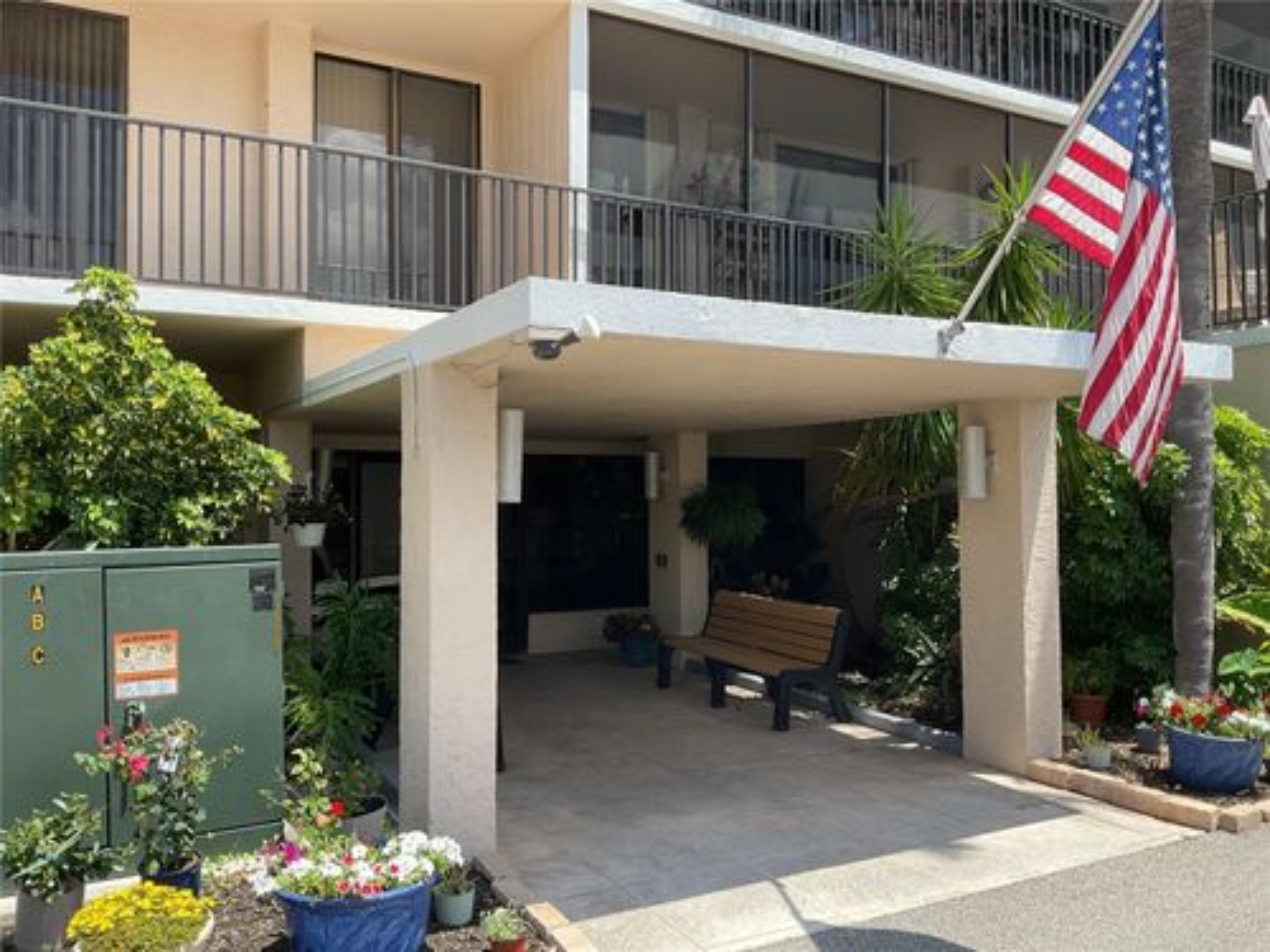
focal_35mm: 29
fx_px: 1064
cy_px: 476
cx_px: 635
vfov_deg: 48.2
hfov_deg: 61.7
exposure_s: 1/534
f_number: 1.8
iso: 16
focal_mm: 3
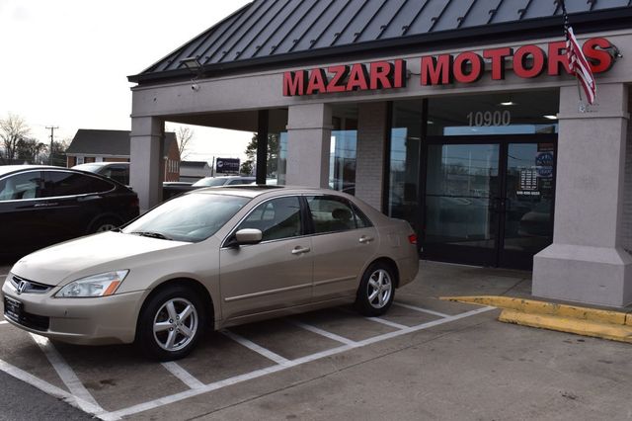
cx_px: 316
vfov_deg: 35.5
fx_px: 658
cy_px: 210
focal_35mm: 38
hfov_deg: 51.3
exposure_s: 1/500
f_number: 11
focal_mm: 25
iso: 400
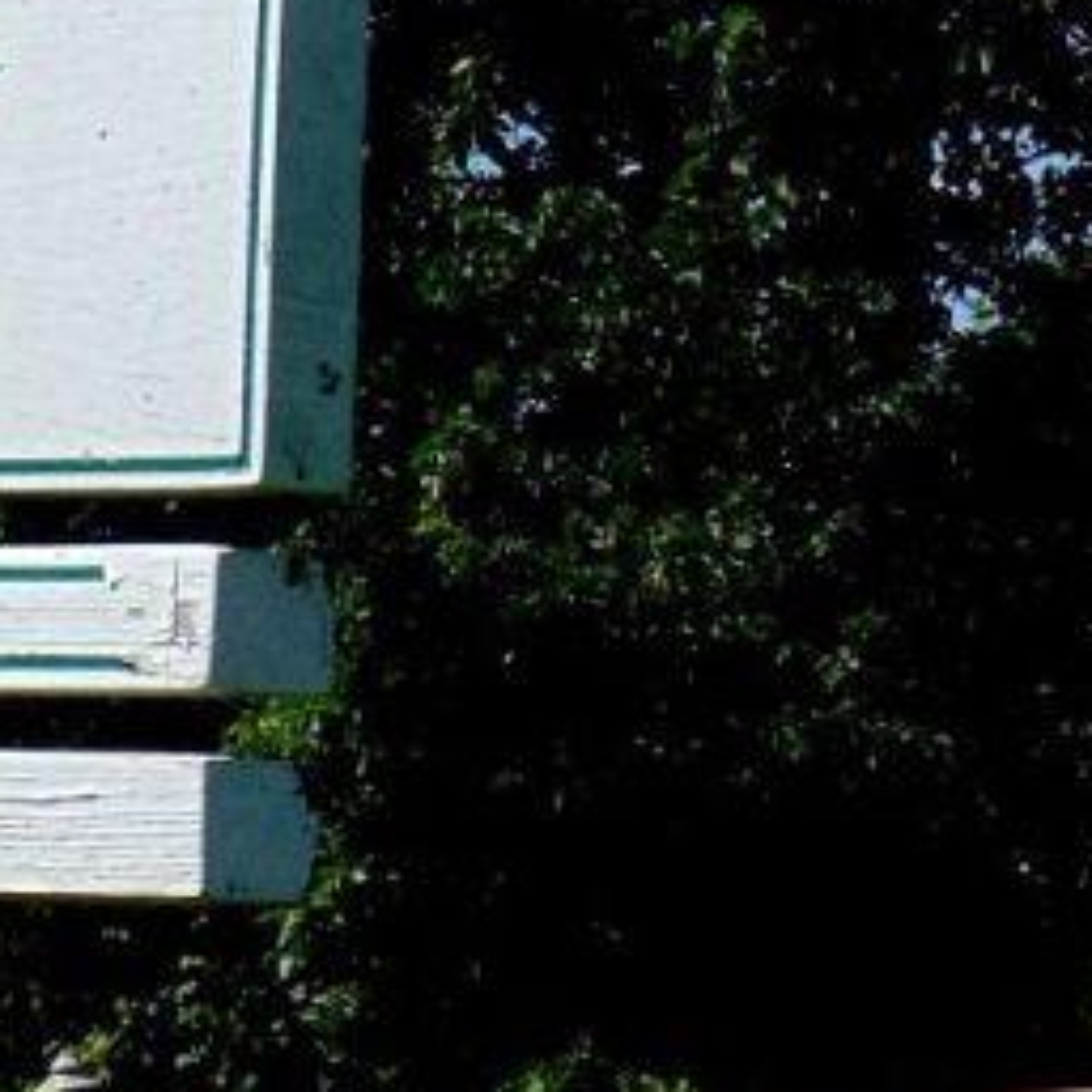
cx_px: -829
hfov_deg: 4.6
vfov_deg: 4.6
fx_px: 13562
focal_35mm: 380
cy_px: 480
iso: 80
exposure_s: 1/200
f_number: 10.1
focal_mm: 19.4
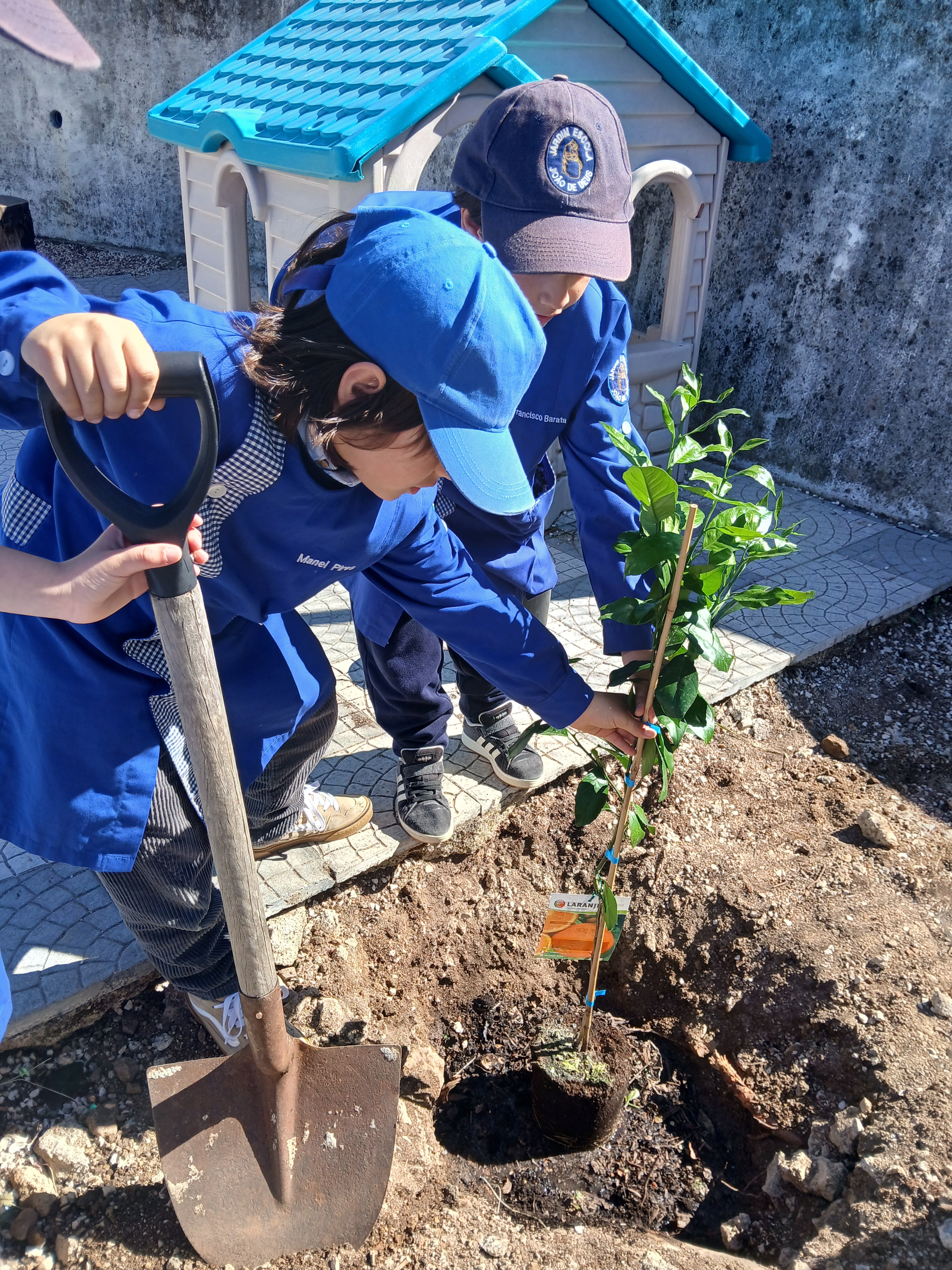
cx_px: 476
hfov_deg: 53.1
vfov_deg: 67.3
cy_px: 635
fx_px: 953
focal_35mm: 26
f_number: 1.8
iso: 20
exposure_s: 1/215
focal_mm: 3.98
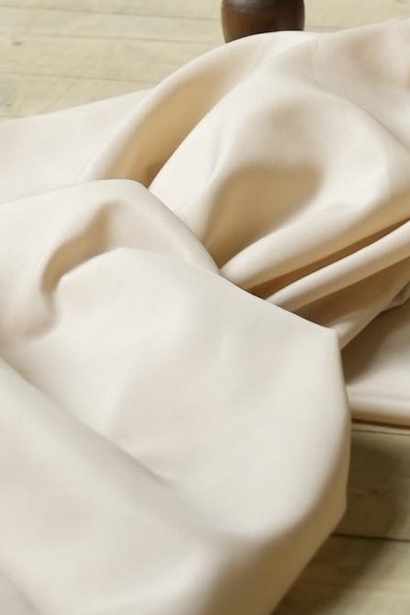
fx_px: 4705
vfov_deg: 6.9
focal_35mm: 275
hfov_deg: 5.0
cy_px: -1100
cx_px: 436
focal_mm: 45.4
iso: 500
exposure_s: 1/60
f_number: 3.5
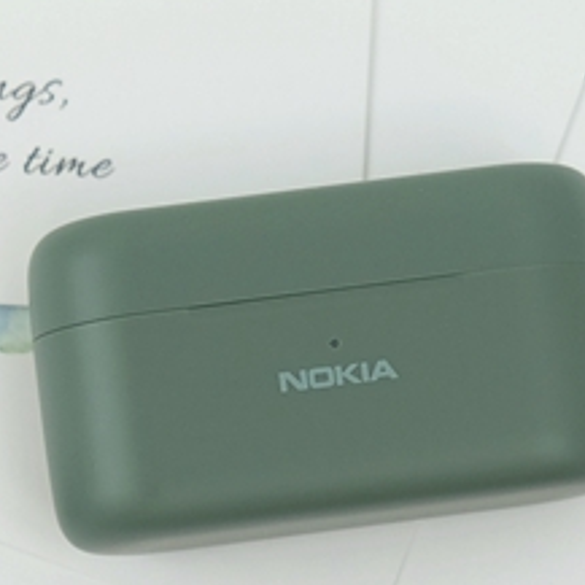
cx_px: 299
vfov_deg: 6.8
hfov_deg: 6.8
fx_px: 4914
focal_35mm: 257
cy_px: 541
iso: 400
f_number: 4.5
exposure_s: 1/75
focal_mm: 42.5
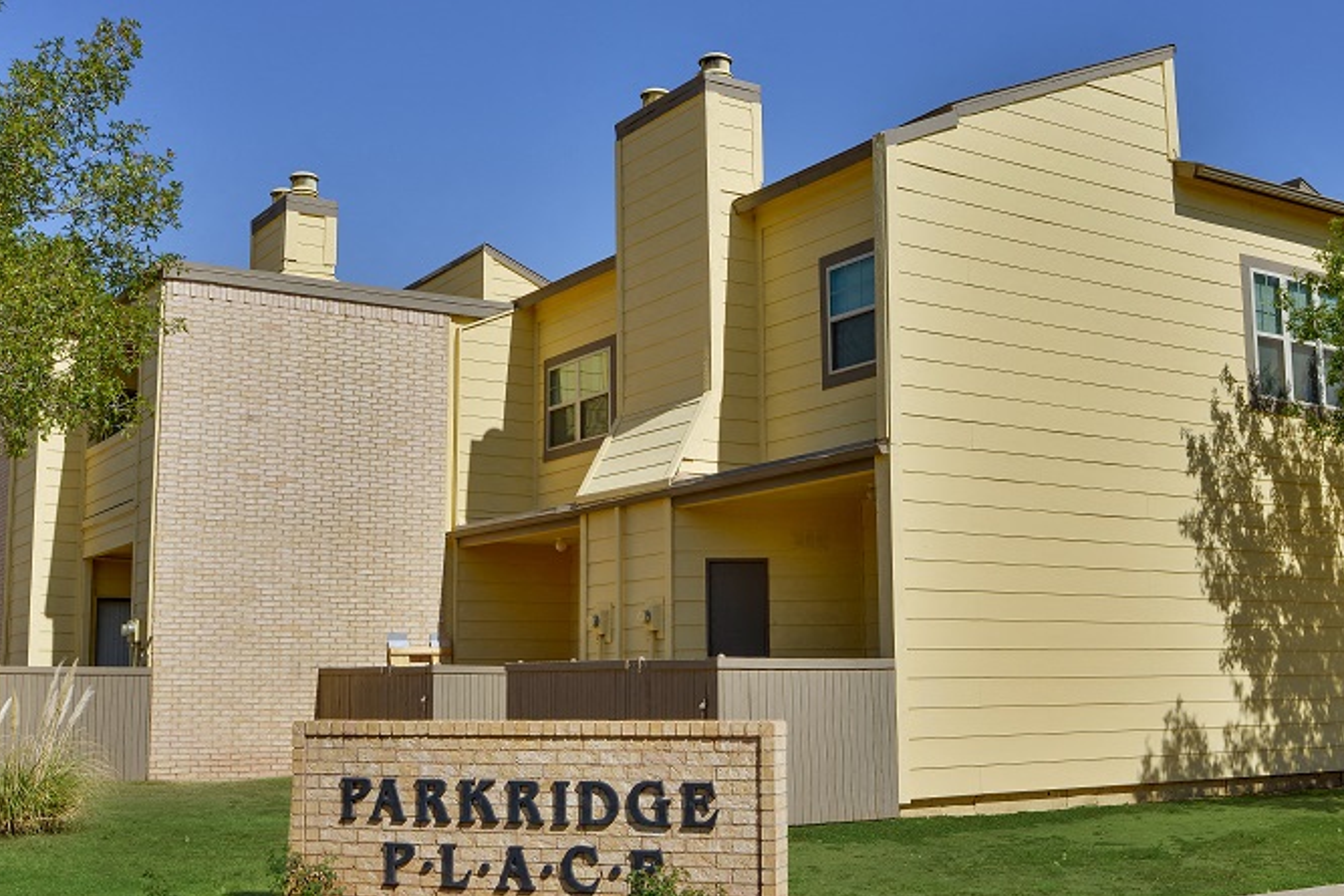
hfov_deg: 43.6
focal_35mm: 45
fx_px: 1680
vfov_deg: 29.9
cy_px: 478
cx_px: 717
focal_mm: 30
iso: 200
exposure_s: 1/250
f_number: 10
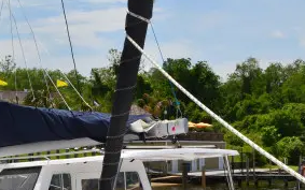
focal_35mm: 95
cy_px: 208
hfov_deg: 21.8
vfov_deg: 13.5
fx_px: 790
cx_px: 137
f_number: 11
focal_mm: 22
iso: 220
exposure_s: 1/500
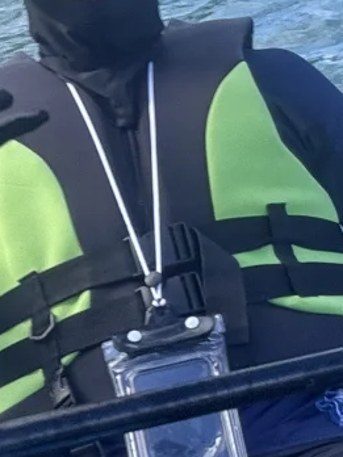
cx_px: -76
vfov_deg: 15.6
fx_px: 1638
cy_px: 469
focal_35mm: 124
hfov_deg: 11.7
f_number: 1.9
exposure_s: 1/376
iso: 25
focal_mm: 2.69
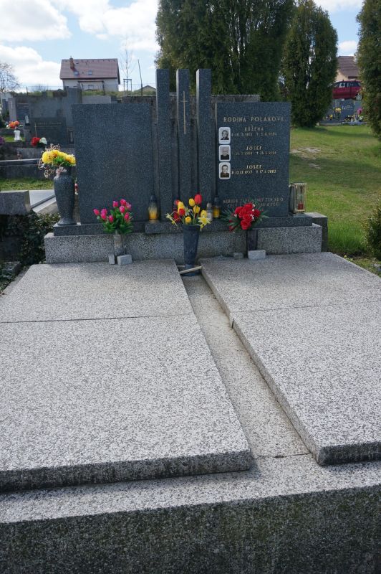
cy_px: 287
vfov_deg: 62.0
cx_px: 190
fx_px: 477
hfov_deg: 43.5
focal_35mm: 30
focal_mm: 20
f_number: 9
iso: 400
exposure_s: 1/500
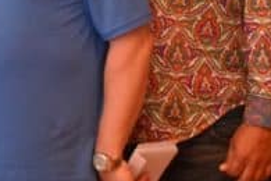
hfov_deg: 11.1
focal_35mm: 179
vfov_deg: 7.6
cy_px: -77
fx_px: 1347
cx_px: -107
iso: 10000
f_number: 13
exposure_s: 1/60
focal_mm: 34
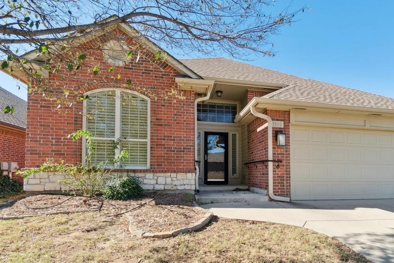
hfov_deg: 89.0
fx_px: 197
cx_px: 235
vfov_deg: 67.0
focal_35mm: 18
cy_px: 112
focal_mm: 10
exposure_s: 1/250
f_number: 8
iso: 100
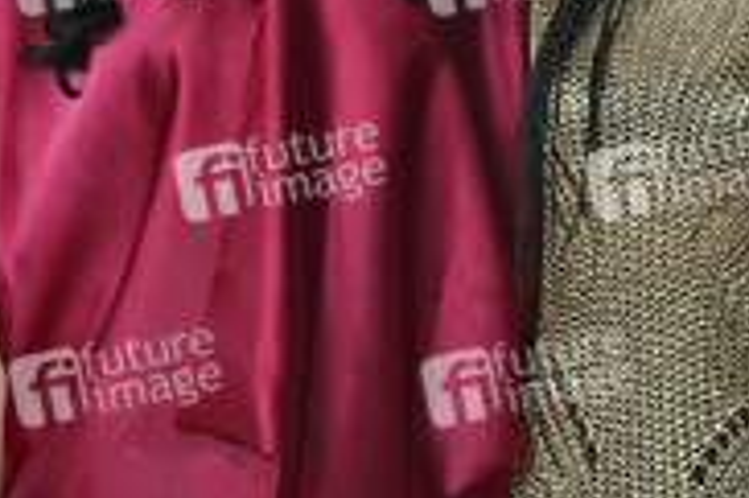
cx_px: 582
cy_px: 70
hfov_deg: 15.0
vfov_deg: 10.0
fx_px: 2827
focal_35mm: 136
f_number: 5.6
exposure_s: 1/320
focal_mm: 55
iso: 2500
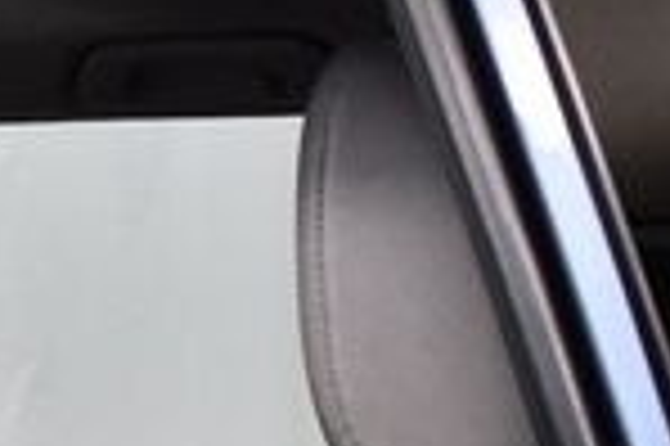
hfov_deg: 12.2
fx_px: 2882
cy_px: 721
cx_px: -540
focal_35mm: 155
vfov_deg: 8.6
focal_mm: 18
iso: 1400
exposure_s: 1/125
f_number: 3.5
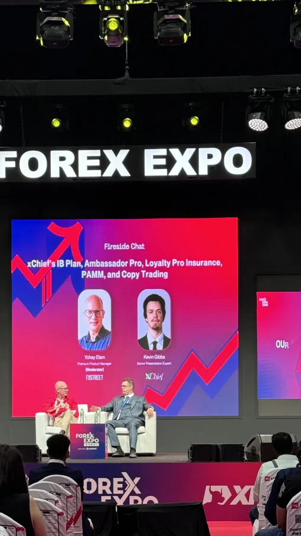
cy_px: 369
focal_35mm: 83
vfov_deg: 25.4
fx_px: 1178
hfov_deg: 14.6
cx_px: 121
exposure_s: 1/54
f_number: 1.78
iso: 100
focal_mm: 6.76
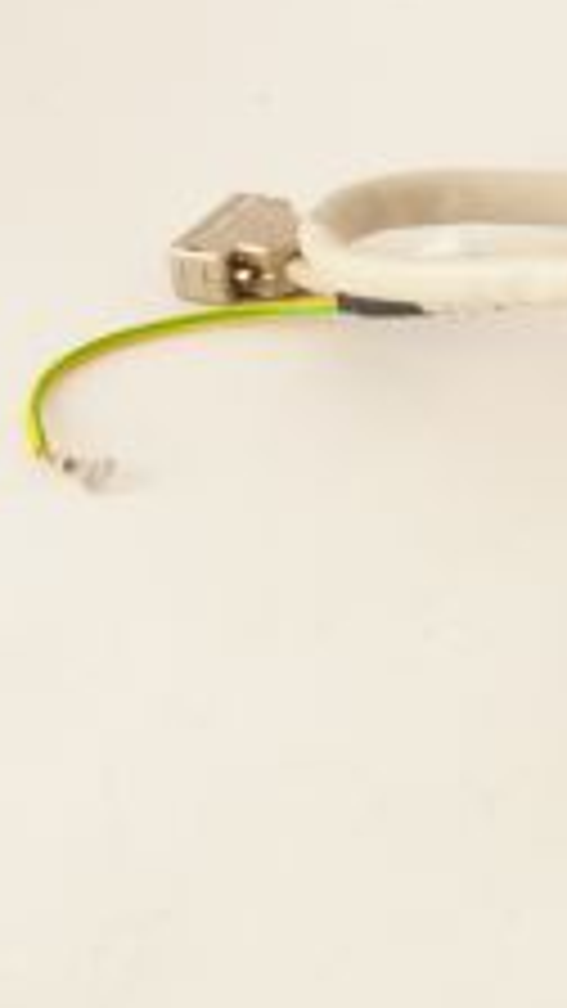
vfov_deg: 15.2
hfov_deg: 8.0
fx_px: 3742
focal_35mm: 140
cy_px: 187
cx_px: 1341
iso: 1600
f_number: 14
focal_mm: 50
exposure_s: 1/125
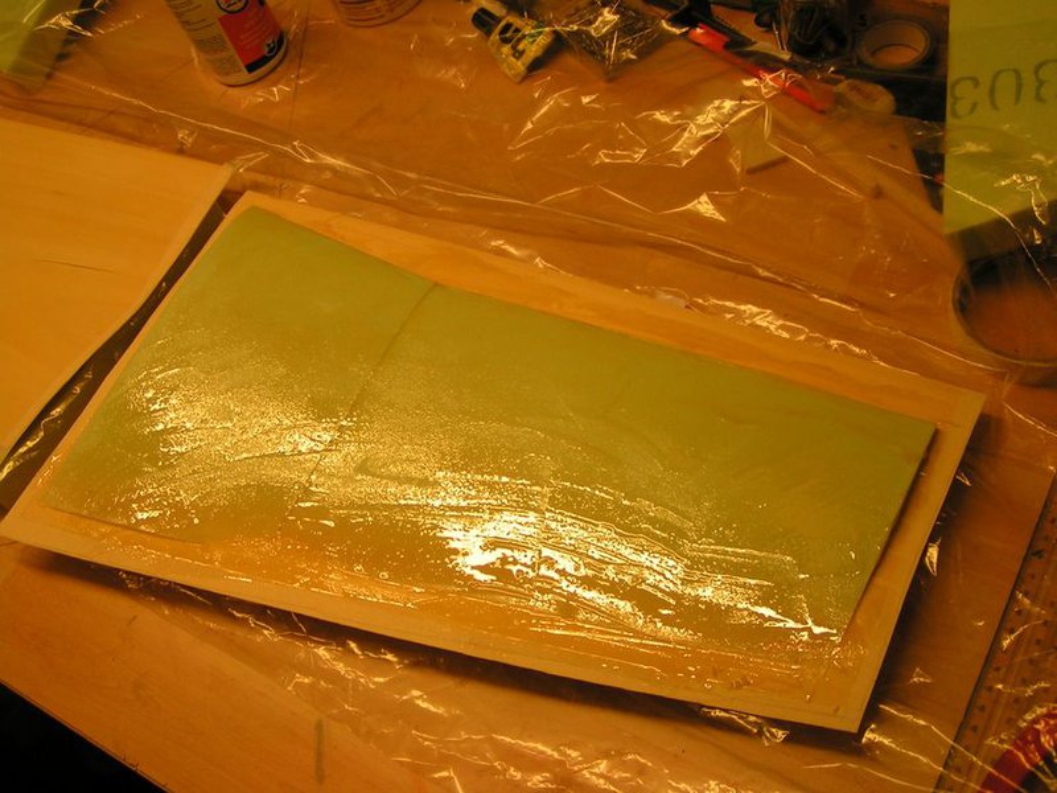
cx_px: 528
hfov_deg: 49.0
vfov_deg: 37.7
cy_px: 396
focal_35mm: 38
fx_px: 1160
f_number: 2.8
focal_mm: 5.8
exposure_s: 1/40
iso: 50
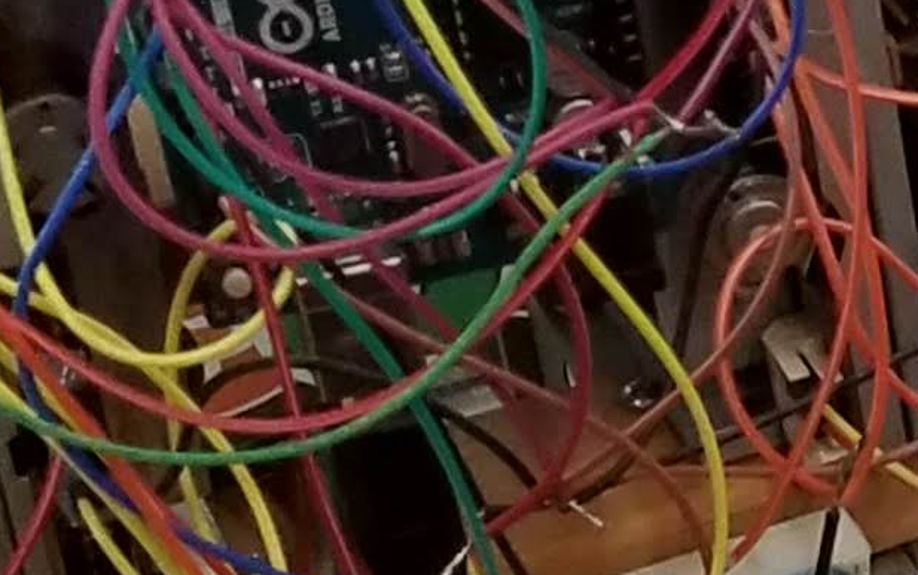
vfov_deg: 7.2
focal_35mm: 180
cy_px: 649
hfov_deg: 10.1
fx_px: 4505
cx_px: 2201
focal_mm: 4.2
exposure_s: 1/40
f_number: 1.7
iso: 160
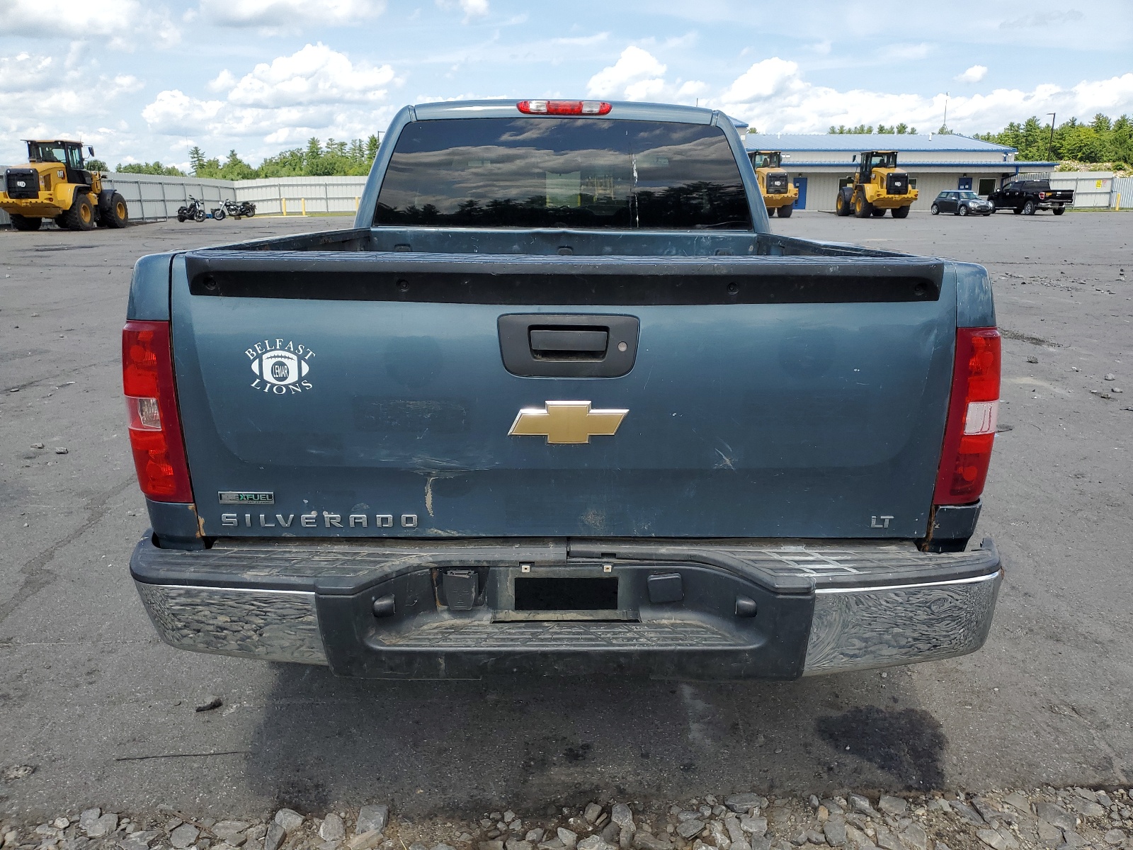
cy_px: 425
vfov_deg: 53.1
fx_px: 851
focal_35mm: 26
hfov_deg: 67.3
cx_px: 566
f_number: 1.5
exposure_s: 1/2000
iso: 50
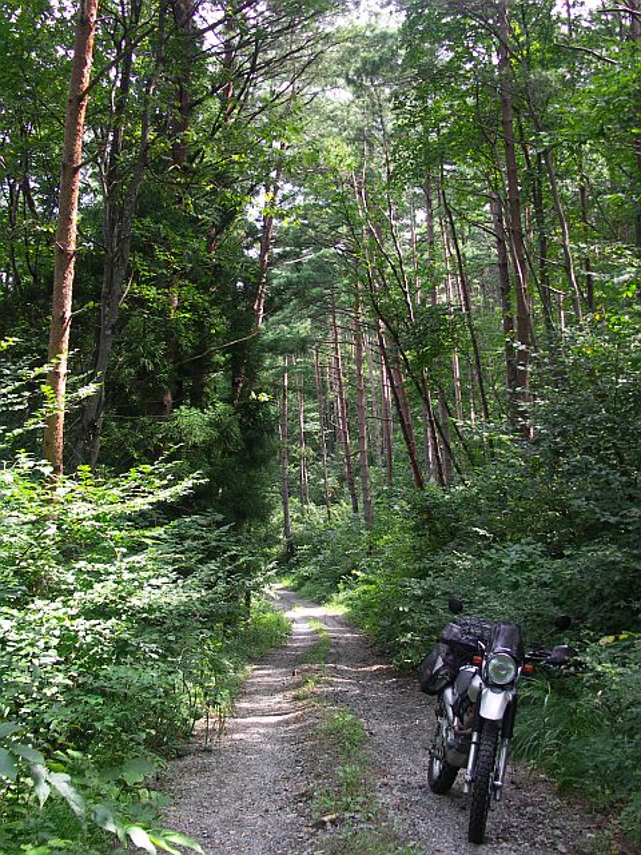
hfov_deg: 34.3
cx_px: 320
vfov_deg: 44.8
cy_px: 428
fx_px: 1037
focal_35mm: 42
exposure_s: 1/50
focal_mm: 10.9
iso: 50
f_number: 3.2
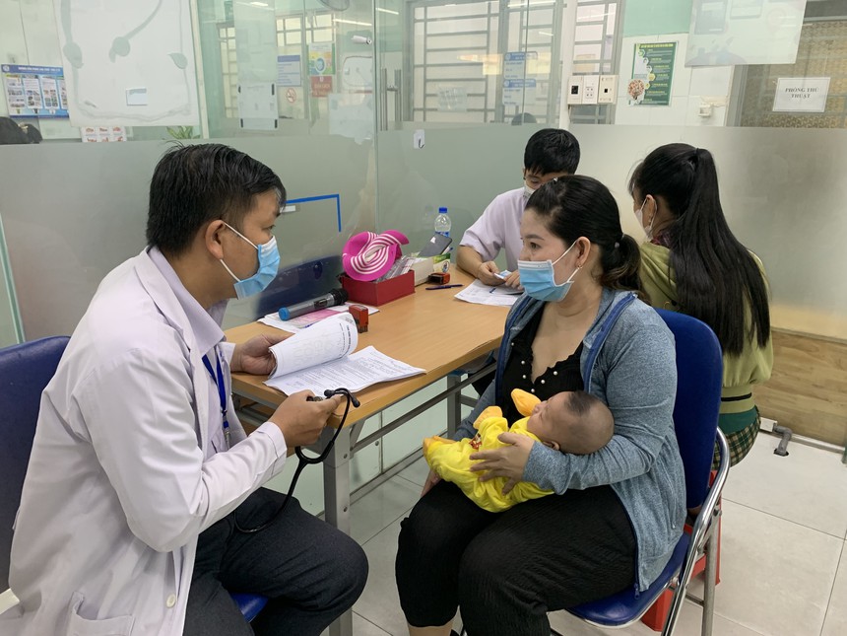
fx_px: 636
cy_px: 318
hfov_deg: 67.3
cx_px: 424
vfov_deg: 53.1
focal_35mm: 26
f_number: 1.8
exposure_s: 1/60
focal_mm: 4.25
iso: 125
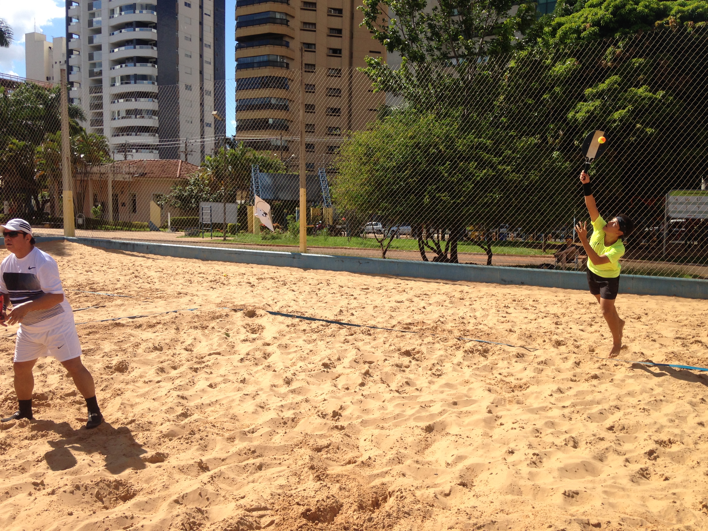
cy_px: 266
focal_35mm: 33
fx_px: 675
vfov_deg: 42.9
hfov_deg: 55.4
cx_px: 354
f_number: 2.4
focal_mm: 4.12
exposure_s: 1/1391
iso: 50
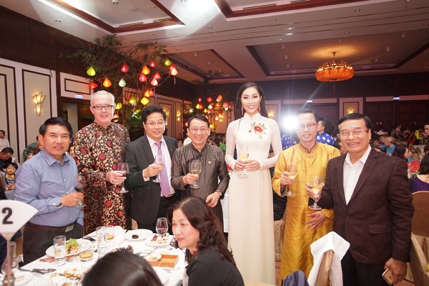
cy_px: 143
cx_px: 214
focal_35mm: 24
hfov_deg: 73.7
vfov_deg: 53.1
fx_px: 286
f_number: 4
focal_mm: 24
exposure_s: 1/125
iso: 2500
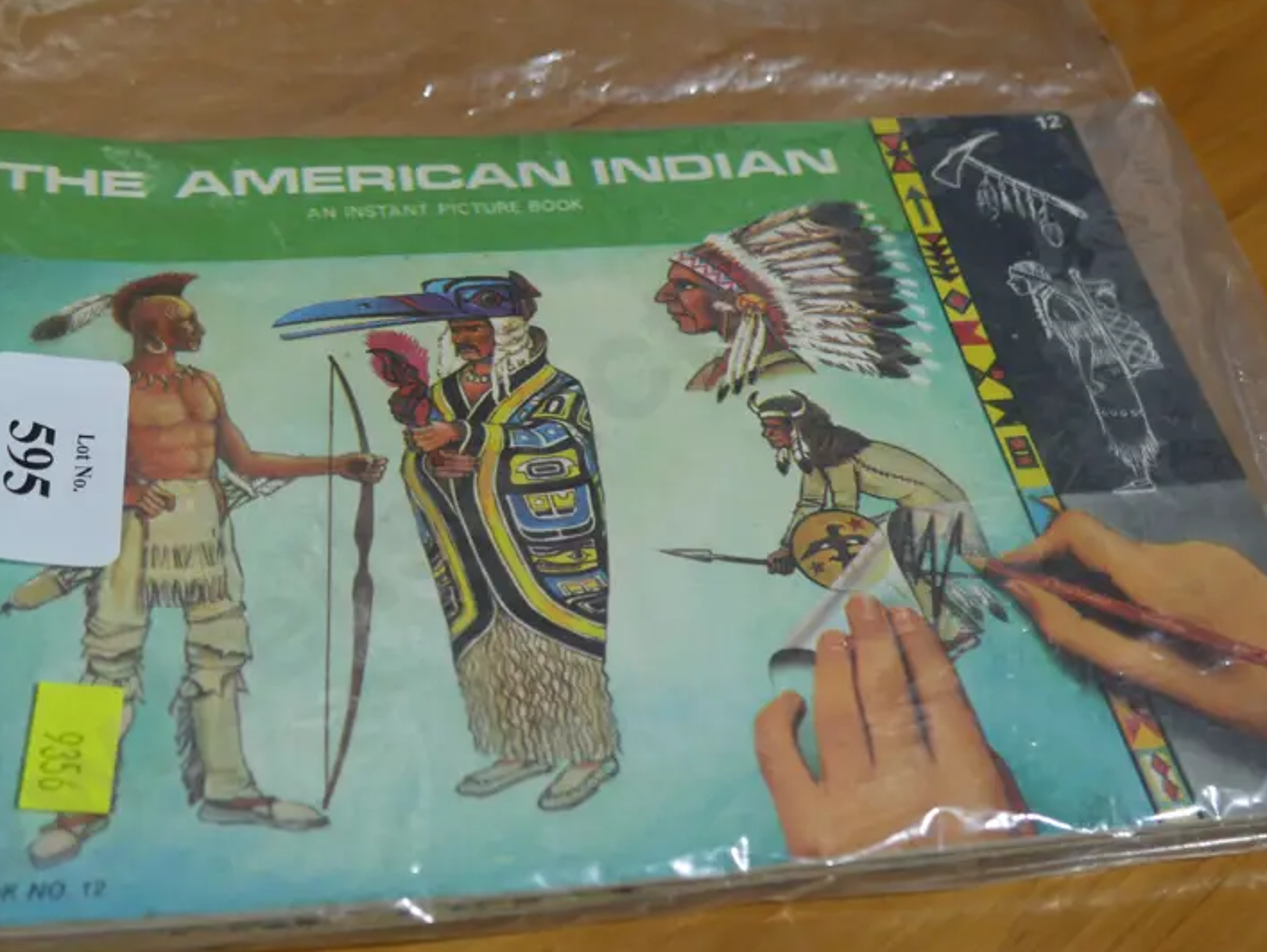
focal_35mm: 55
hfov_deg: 34.9
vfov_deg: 26.6
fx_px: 2014
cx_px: 566
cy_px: 422
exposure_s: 1/60
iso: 200
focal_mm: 19
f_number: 4.1
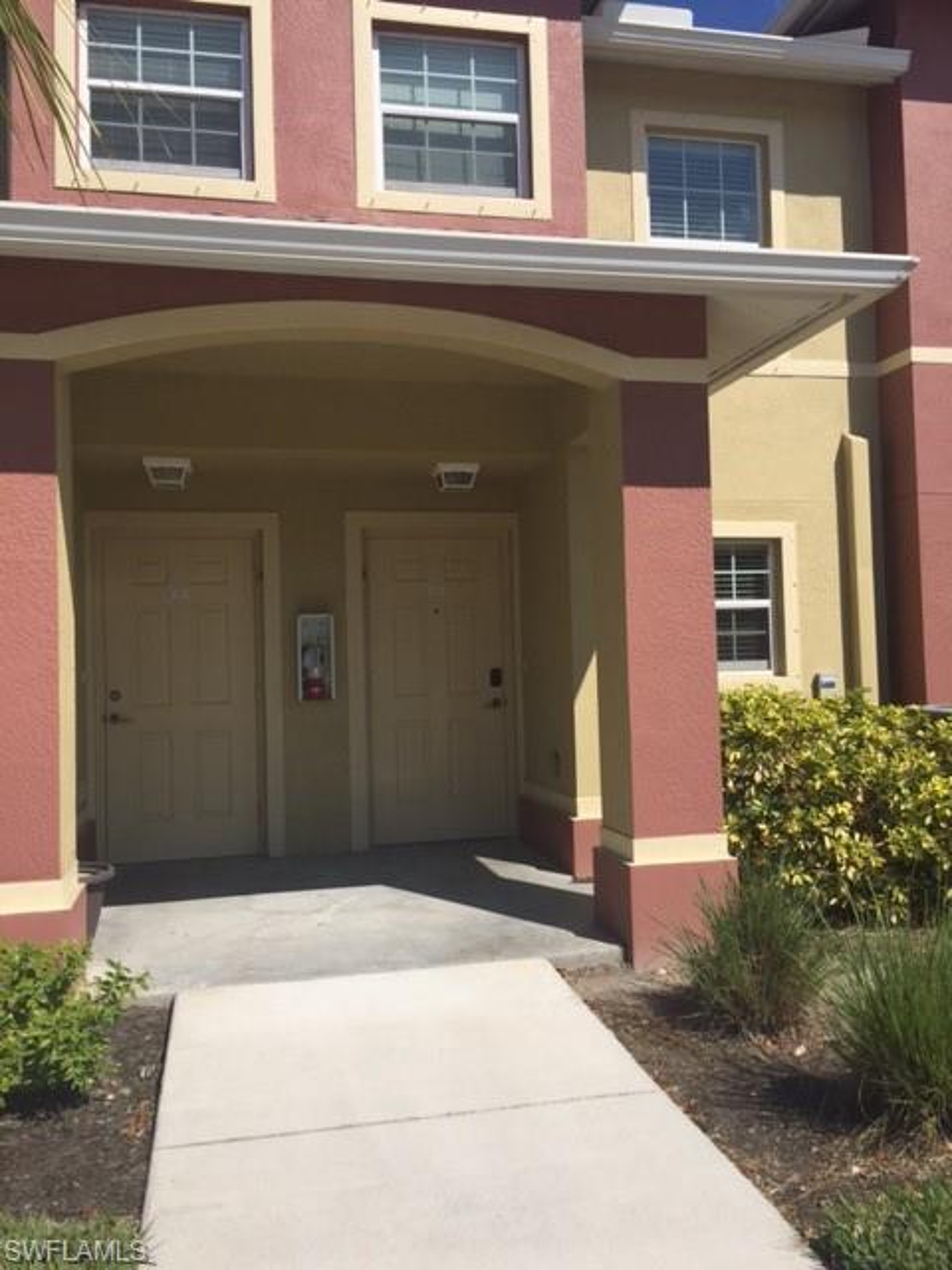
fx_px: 1063
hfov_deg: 48.2
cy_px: 635
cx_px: 476
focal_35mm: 29
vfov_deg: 61.7
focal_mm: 4.15
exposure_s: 1/3597
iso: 32
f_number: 2.2
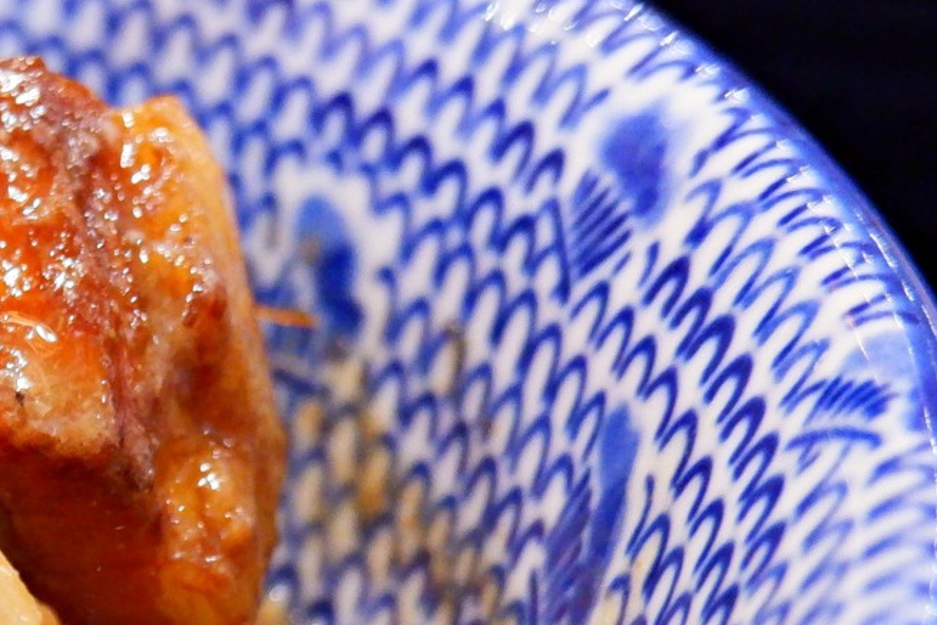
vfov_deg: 9.7
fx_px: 3670
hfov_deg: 13.5
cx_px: -569
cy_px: 520
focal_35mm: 141
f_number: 4.4
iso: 2500
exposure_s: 1/52
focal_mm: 24.9
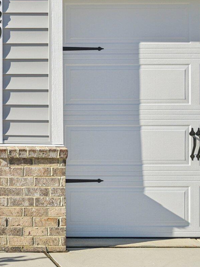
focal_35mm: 63
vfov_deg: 30.1
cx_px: -114
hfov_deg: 19.6
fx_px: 487
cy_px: 66
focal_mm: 25.5
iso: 100
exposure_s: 1/320
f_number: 8
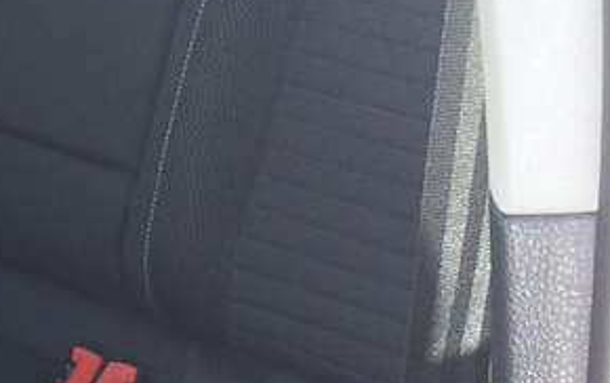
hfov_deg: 15.1
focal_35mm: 127
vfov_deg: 10.3
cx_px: -318
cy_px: 177
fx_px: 2114
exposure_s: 1/120
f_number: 2.2
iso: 64
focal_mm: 4.15
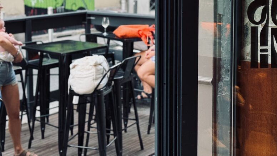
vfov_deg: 17.3
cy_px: 23
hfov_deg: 30.6
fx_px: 507
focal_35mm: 69
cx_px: 143
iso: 320
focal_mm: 6.76
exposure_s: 1/33
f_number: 1.78
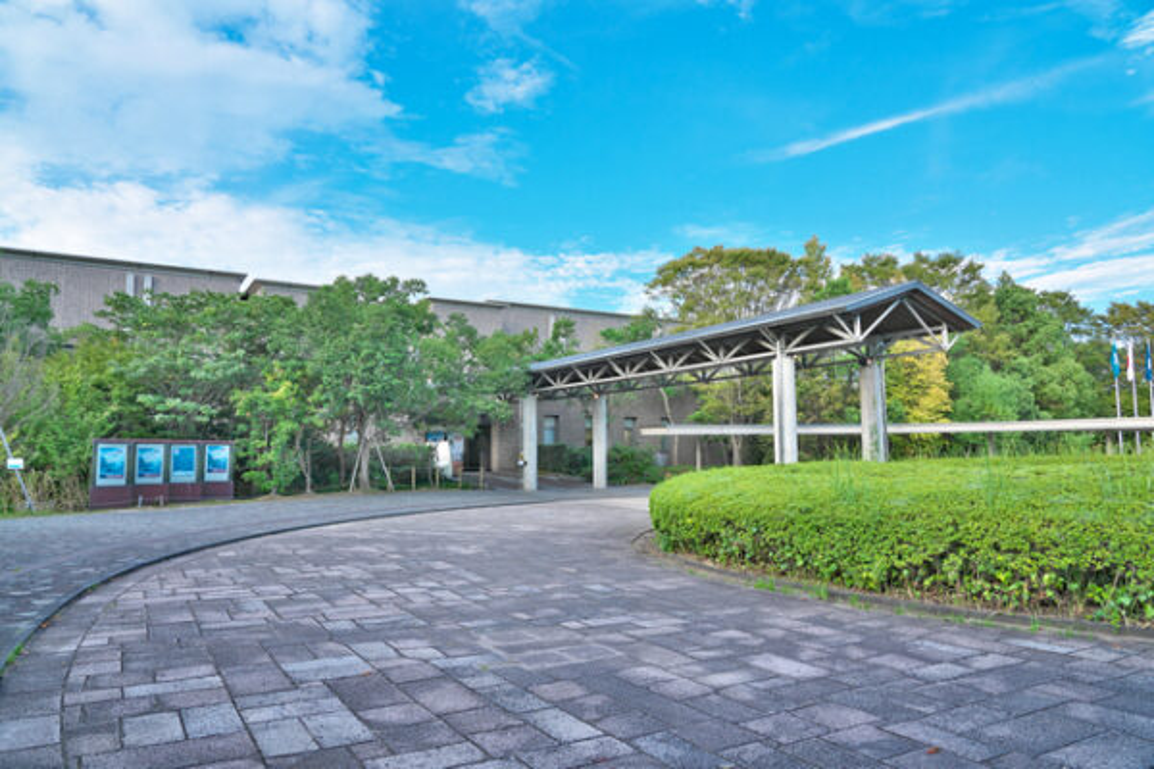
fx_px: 769
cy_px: 384
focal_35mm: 24
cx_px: 577
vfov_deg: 53.1
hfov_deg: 73.7
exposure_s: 1/80
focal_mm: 24
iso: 200
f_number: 10
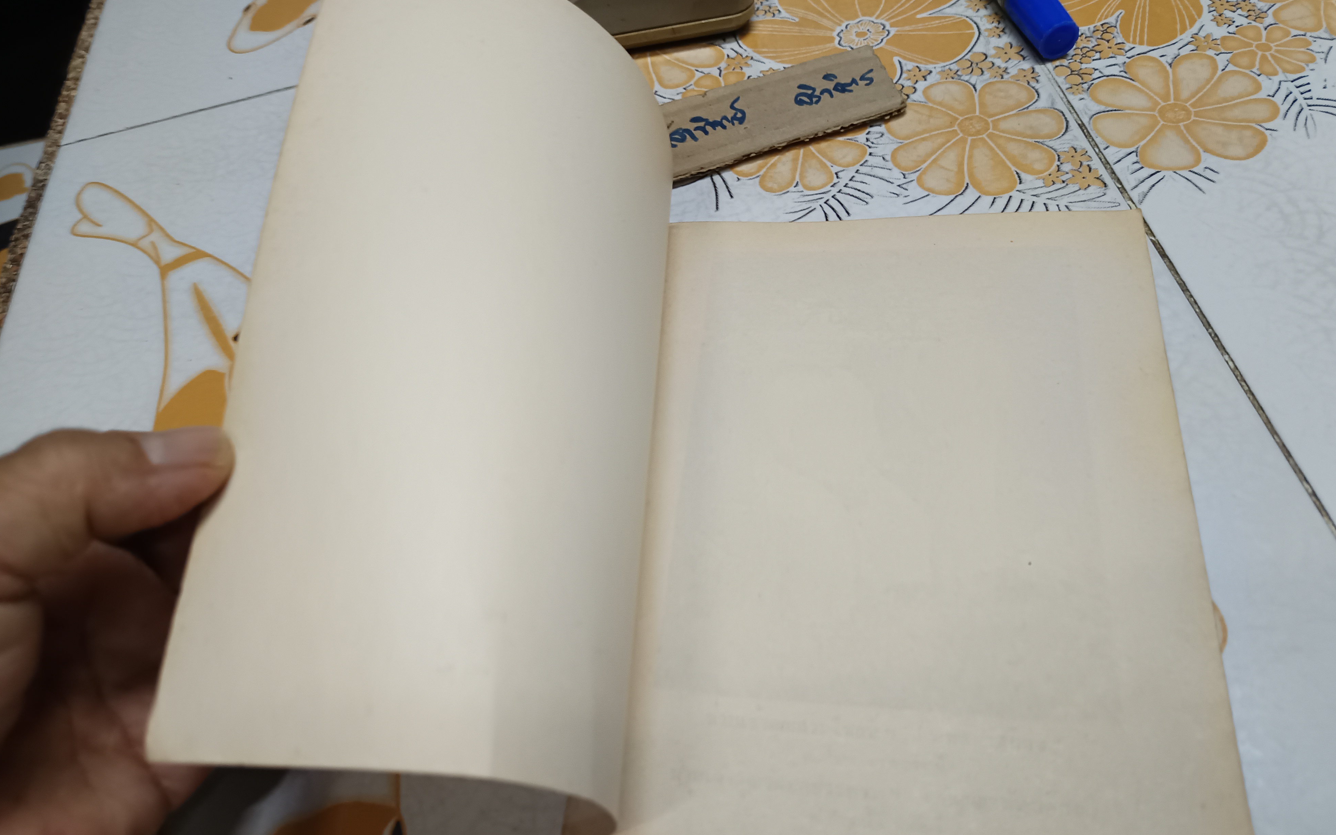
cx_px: 679
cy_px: 467
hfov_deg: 70.4
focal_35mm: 26
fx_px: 947
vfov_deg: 47.5
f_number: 1.7
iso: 910
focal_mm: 5.31
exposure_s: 1/33.3
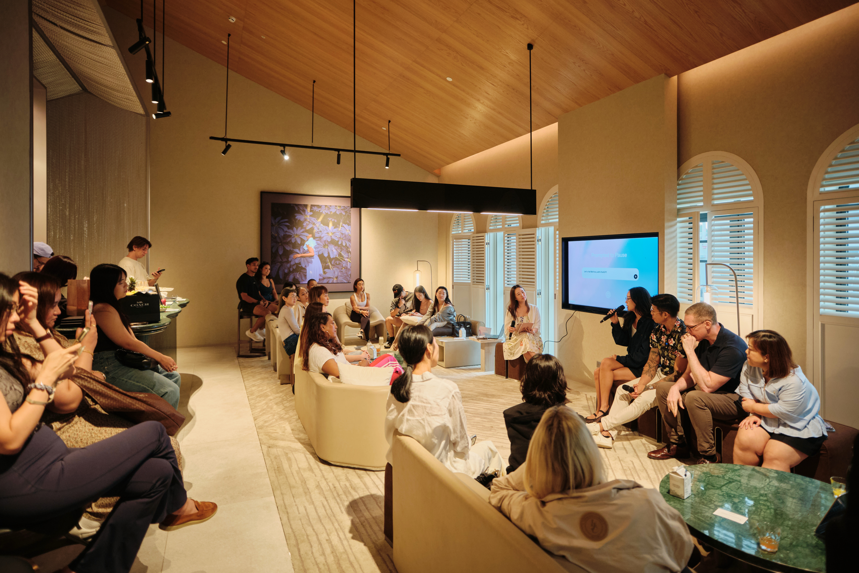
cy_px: 286
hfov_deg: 84.0
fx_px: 477
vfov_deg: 61.9
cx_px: 430
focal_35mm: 20
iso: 800
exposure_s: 1/100
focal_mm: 13
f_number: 1.6
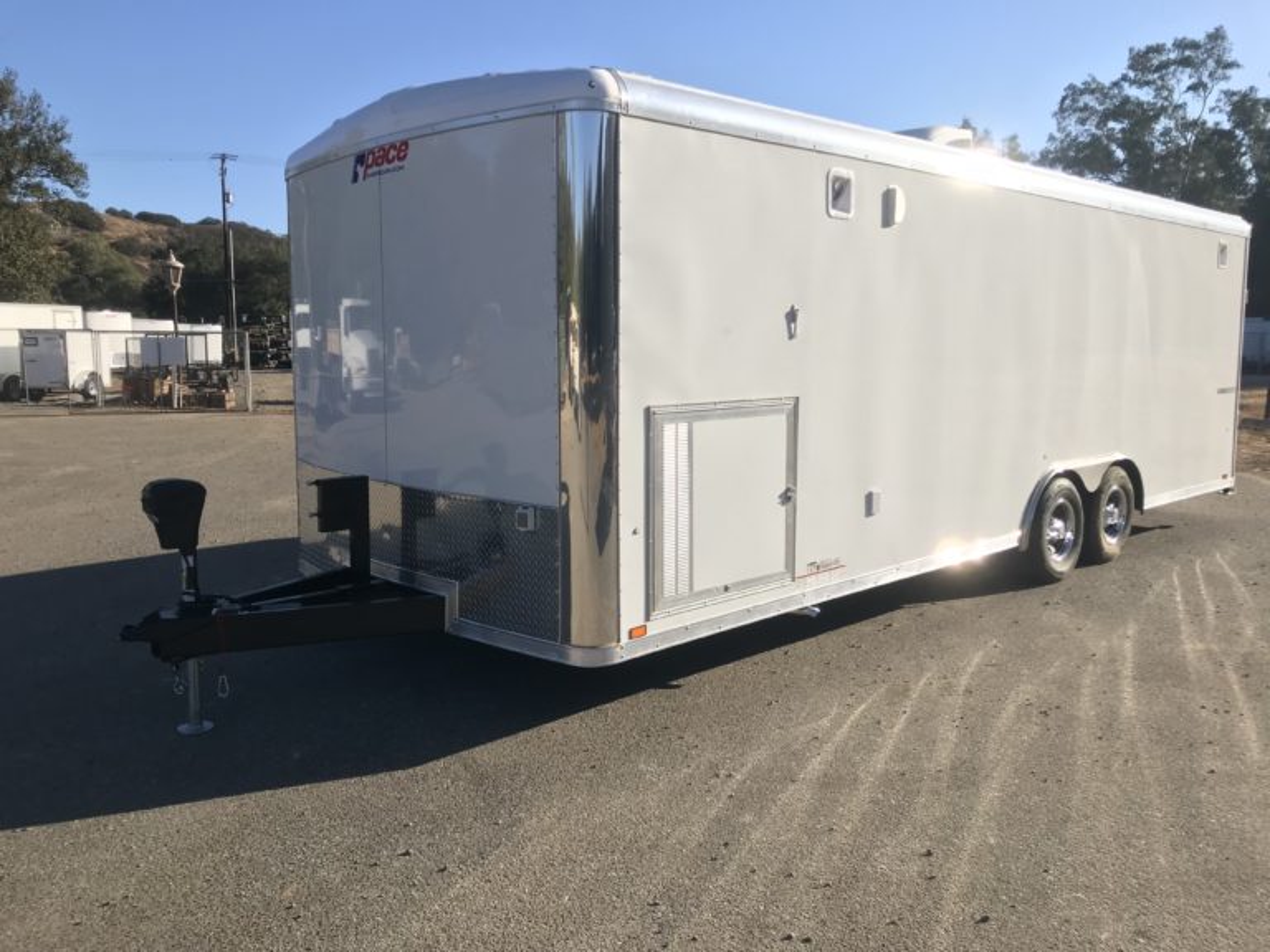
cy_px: 476
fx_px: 1027
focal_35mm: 28
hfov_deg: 63.4
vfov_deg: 49.7
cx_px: 635
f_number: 1.8
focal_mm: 3.99
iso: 20
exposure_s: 1/1742
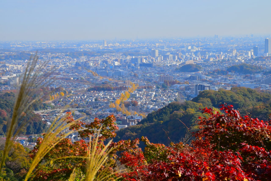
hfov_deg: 18.2
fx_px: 847
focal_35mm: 112
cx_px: 136
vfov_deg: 12.2
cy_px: 90
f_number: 16
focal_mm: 75
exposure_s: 1/100
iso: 100
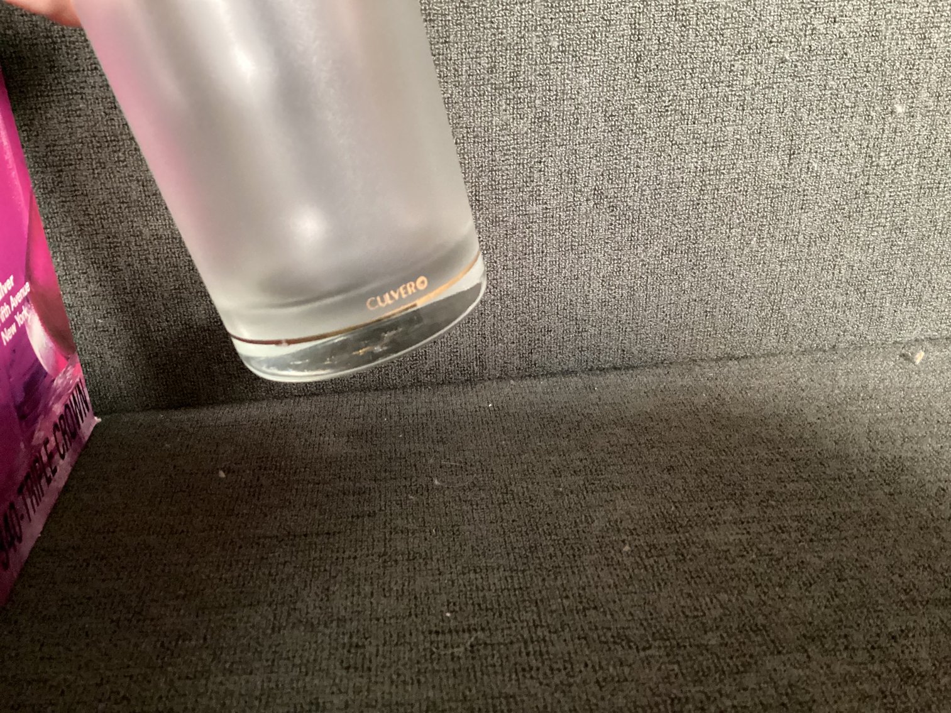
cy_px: 356
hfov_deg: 58.3
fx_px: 852
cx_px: 476
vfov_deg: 45.4
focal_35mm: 31
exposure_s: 1/30
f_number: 2.4
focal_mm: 3.3
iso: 640
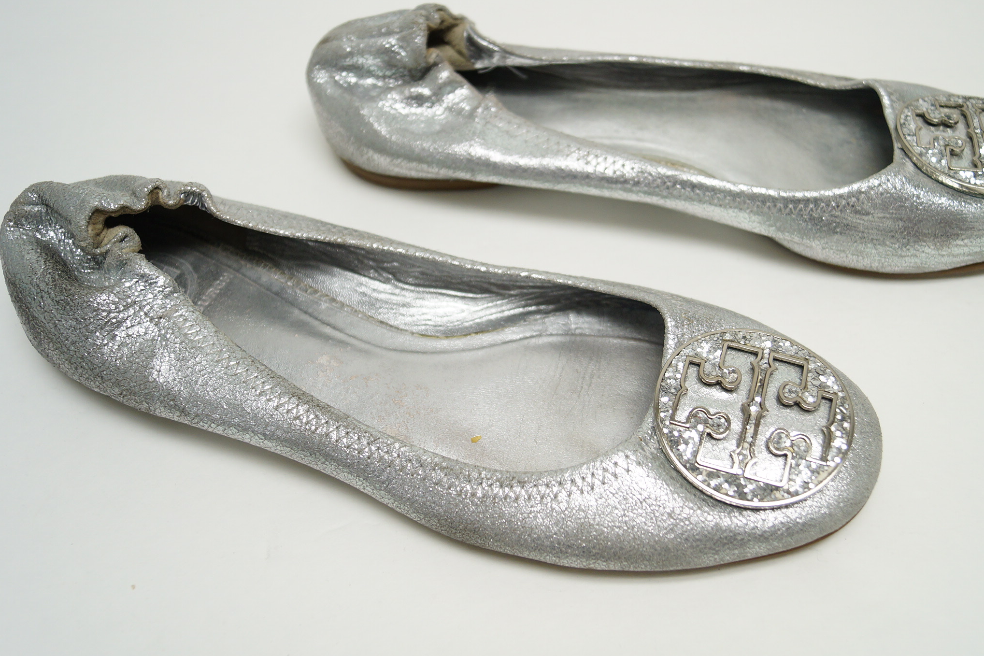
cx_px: 565
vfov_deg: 36.8
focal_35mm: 36
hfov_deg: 52.9
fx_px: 984
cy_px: 278
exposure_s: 1/60
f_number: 4
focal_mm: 20
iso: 320
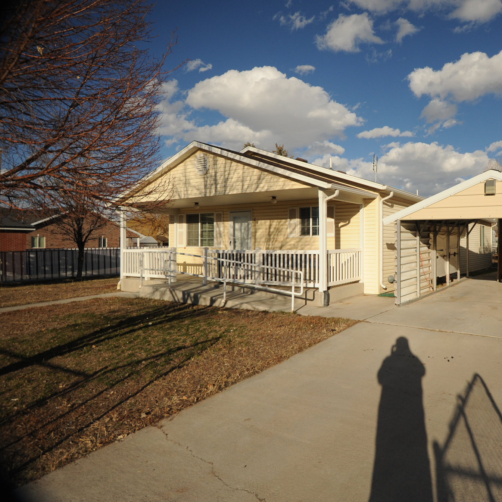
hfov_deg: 65.7
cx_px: 372
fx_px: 361
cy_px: 248
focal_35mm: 22
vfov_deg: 69.6
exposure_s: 1/8000
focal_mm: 17
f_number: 5.6
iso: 800
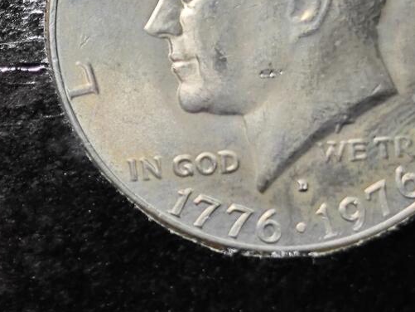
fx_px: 1643
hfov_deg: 14.1
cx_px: -54
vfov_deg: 10.8
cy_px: 86
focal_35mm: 137
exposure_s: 1/67.9
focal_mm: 5.84
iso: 80
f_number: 1.6
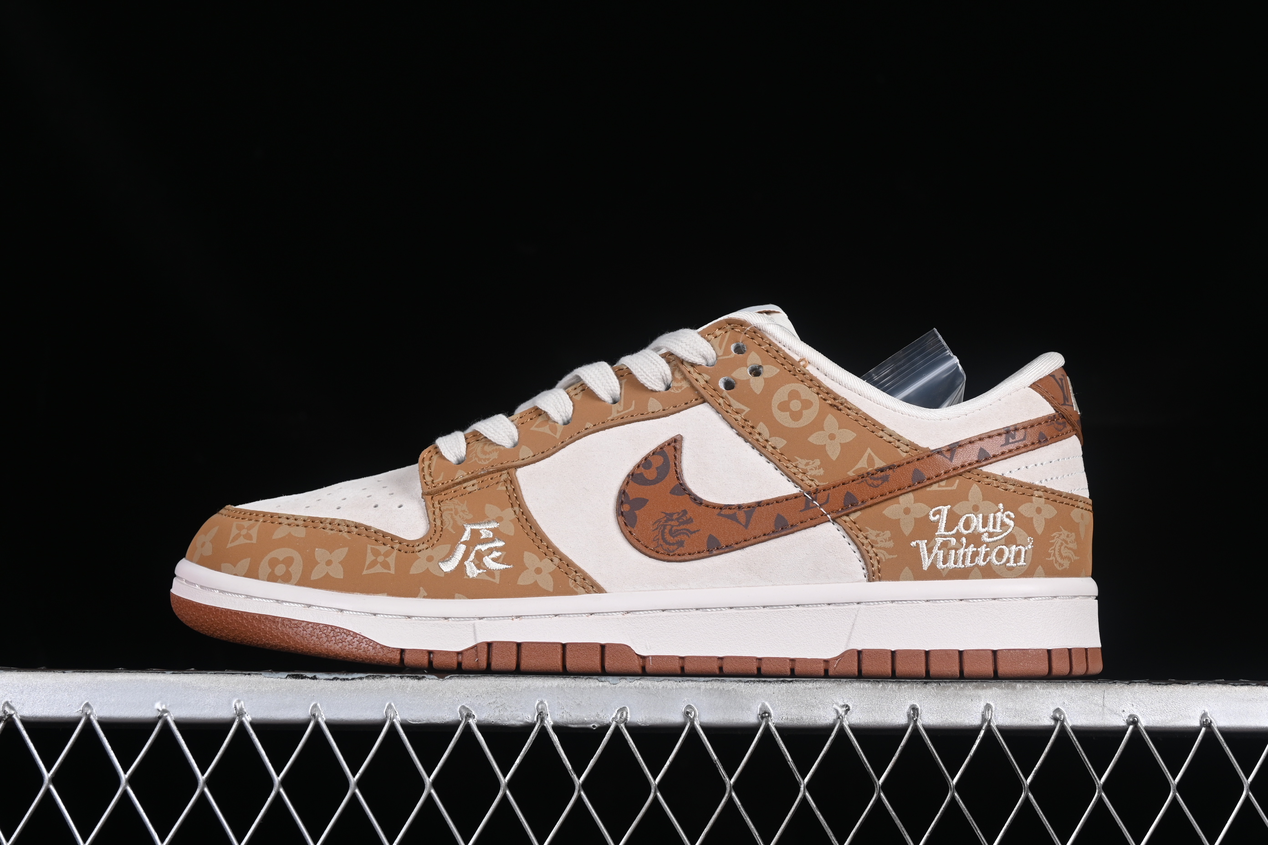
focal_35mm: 75
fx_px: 2641
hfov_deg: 27.0
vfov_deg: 18.2
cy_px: 422
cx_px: 634
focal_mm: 50
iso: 160
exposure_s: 1/80
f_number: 8
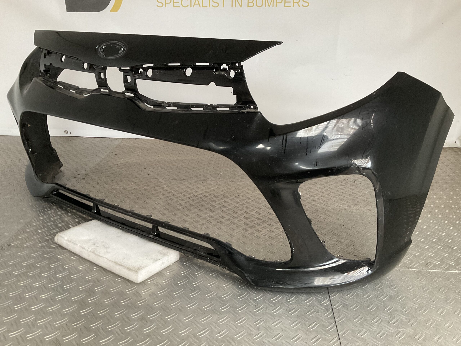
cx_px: 230
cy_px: 173
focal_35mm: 29
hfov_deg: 61.7
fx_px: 386
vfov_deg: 48.2
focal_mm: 3
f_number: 1.8
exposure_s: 1/50
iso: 200
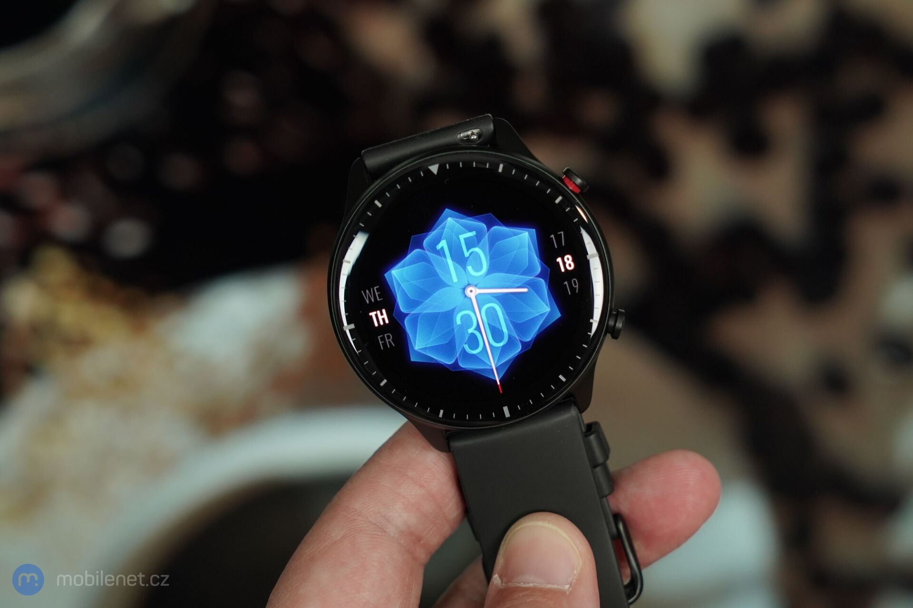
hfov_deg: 38.2
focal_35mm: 52
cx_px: 456
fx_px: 1319
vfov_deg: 26.0
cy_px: 304
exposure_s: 1/160
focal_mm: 52
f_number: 5
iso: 1250
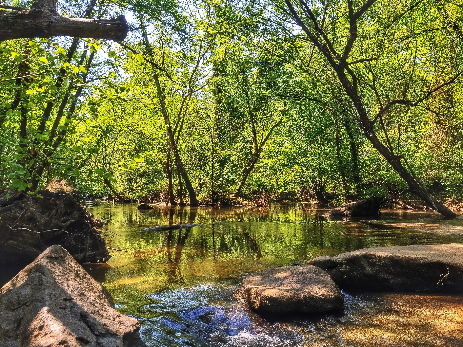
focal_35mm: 29
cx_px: 232
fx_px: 388
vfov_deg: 48.2
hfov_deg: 61.7
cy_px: 174
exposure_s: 1/444
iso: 32
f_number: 2.2
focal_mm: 4.15
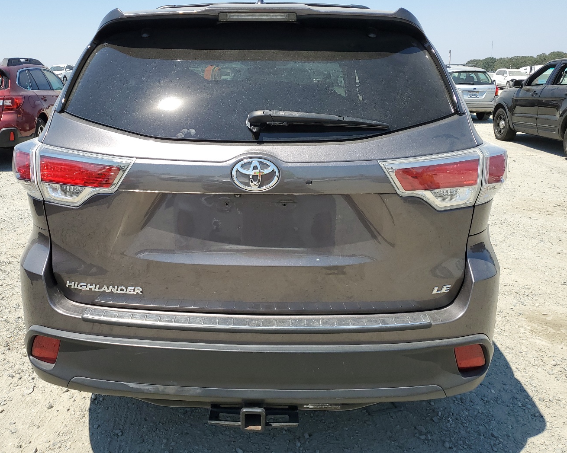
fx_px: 520
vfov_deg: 47.0
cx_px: 254
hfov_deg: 57.1
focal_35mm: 31
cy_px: 203
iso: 50
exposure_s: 1/2500
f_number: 1.5
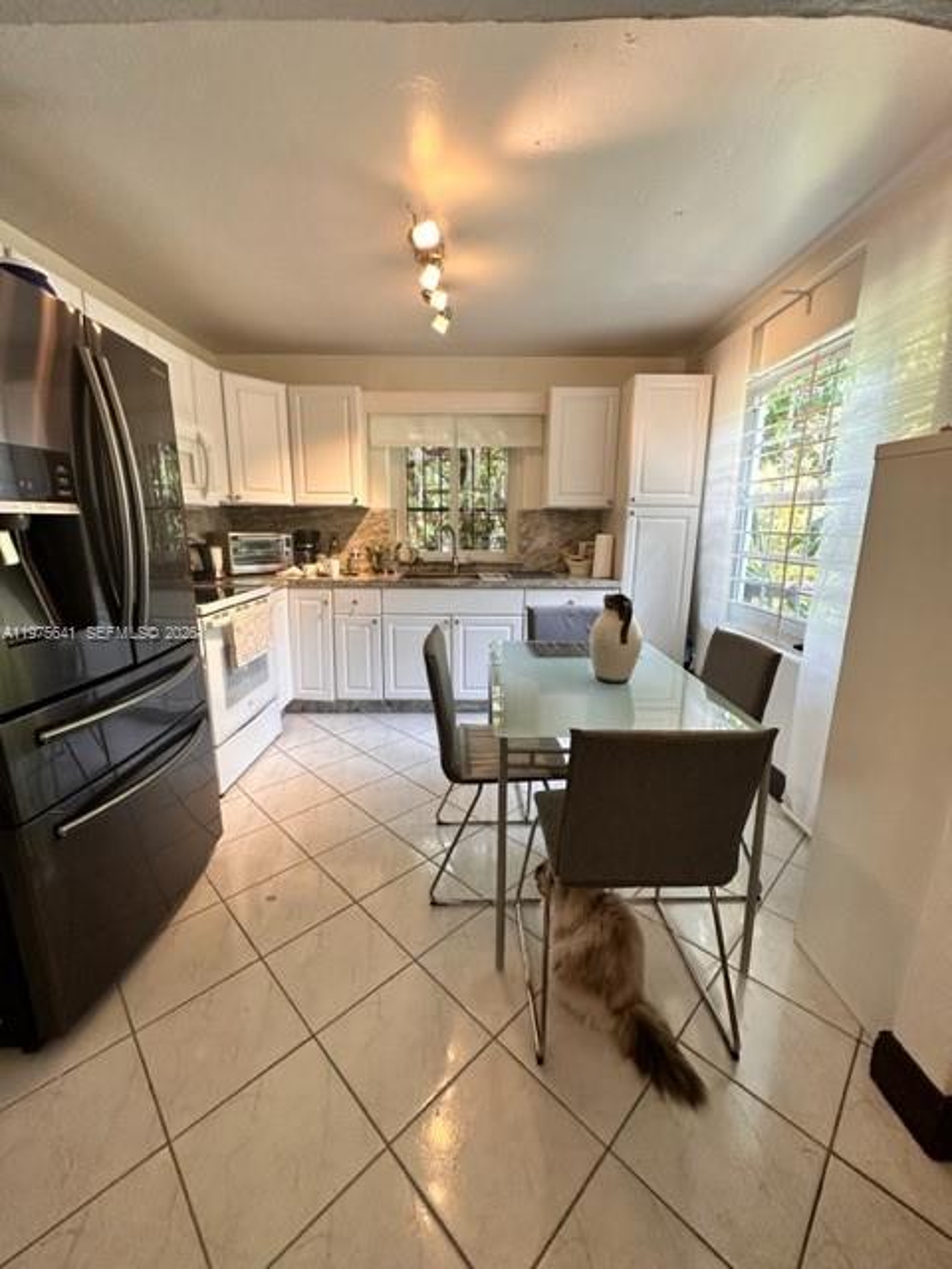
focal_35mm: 14
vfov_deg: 102.1
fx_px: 513
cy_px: 634
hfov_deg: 85.7
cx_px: 476
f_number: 2.2
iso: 200
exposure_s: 1/120
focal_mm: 2.22
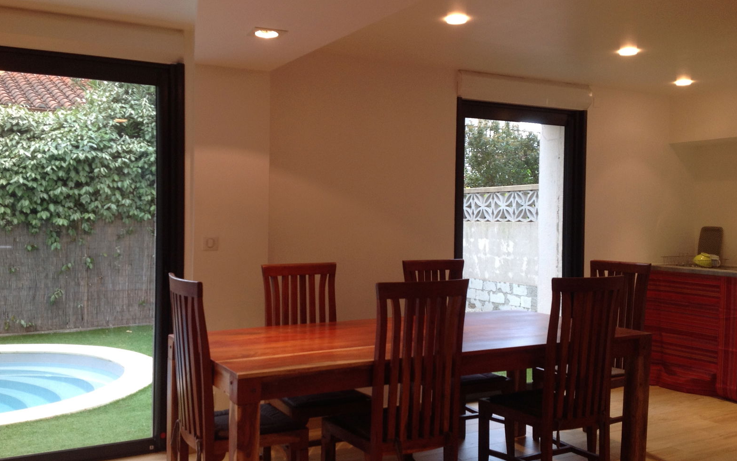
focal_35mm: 38
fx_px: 763
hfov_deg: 51.5
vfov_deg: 33.6
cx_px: 361
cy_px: 230
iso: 64
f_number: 2.4
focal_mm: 4.28
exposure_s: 1/40
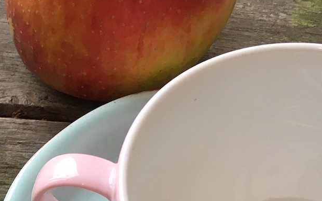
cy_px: 294
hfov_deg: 22.4
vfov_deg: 14.4
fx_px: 746
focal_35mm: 85
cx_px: -68
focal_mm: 4.15
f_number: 2.2
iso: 80
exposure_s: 1/33
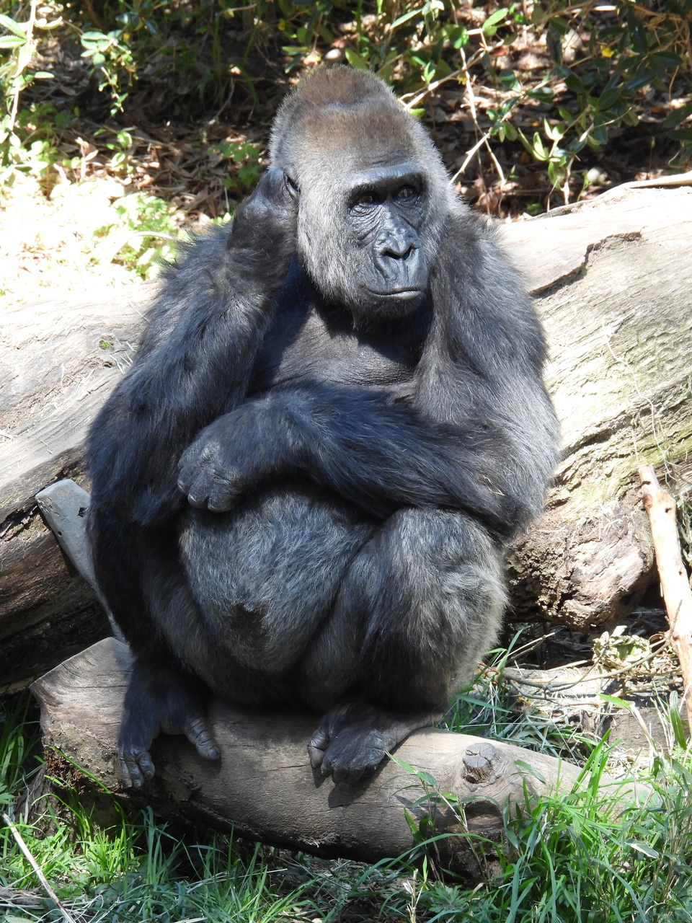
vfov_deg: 5.0
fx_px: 10662
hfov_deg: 3.7
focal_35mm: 400
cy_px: 462
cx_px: 346
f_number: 5
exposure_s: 1/125
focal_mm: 71.4
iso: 320
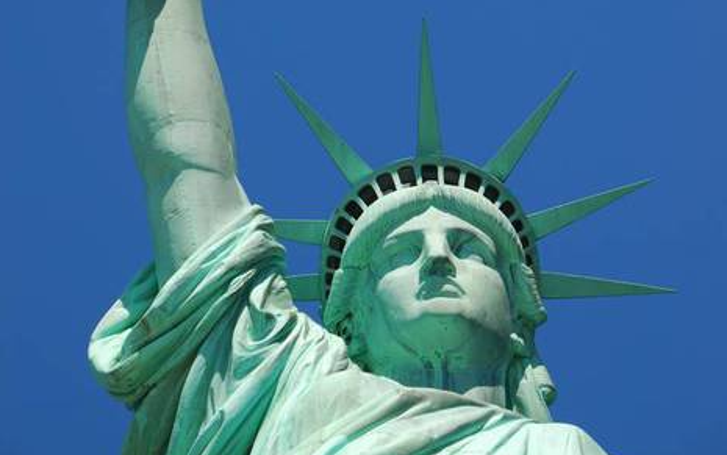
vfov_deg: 6.0
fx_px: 4336
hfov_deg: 9.6
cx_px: 363
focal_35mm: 219
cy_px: 17
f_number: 5.3
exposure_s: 1/500
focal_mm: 95
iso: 100
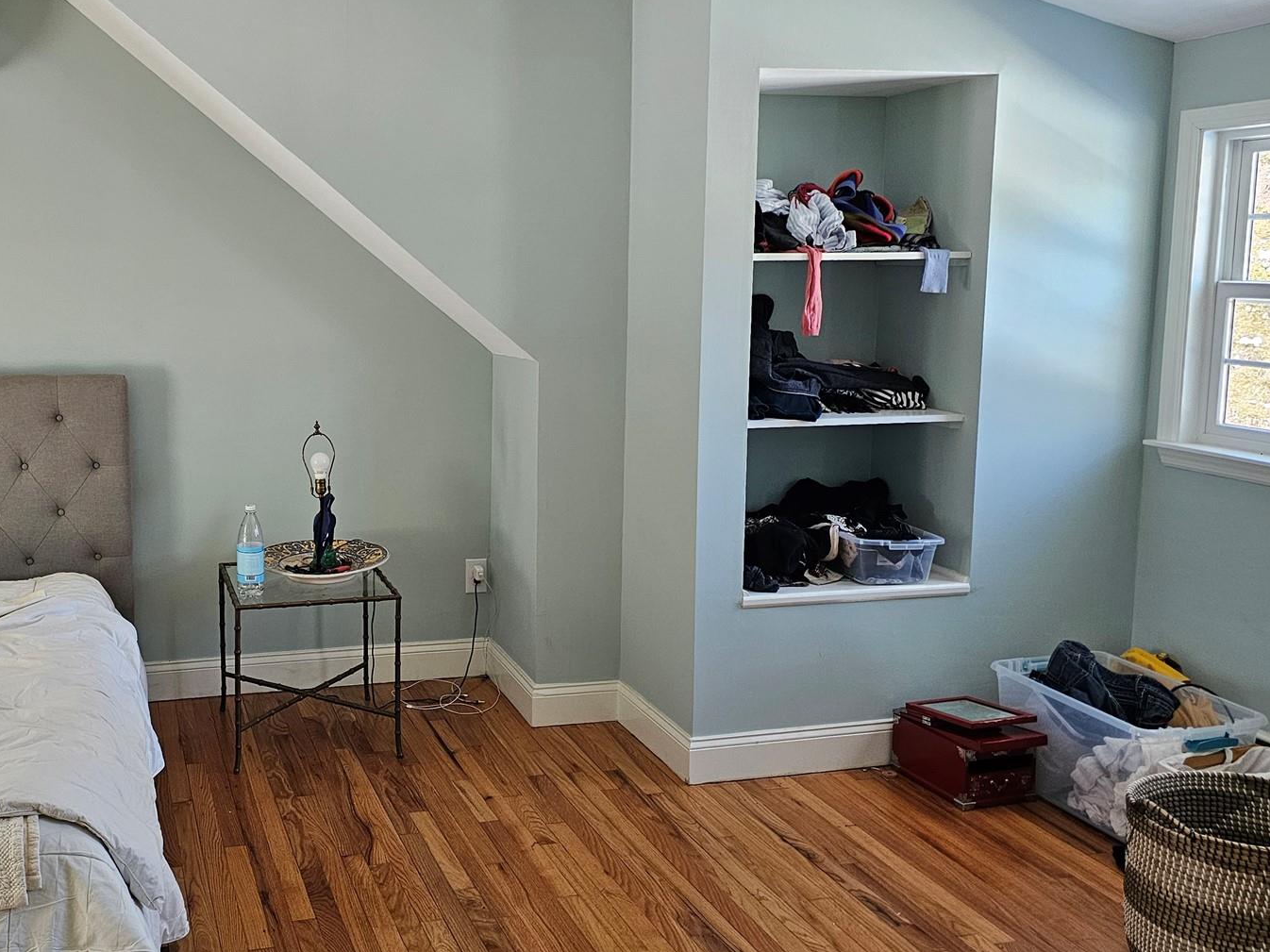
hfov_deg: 51.0
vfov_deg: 40.6
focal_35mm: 35
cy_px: 419
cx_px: 358
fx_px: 1284
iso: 320
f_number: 1.7
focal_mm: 6.3
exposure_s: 1/170
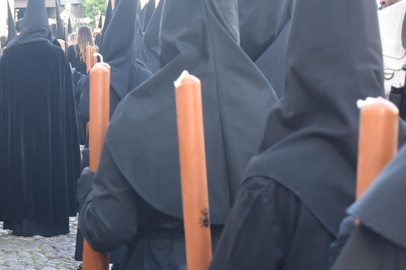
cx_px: 12
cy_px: 118
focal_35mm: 146
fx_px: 1646
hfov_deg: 13.9
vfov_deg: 9.4
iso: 1600
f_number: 8
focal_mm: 50
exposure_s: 1/200
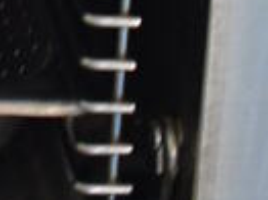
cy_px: -440
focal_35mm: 181
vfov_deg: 7.1
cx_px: -231
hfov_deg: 10.2
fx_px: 1400
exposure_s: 1/30
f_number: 3.5
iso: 1800
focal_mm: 18
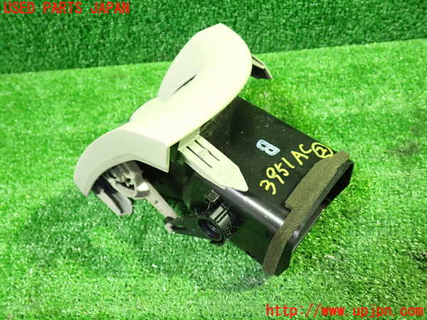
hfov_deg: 60.0
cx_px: 214
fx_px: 370
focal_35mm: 30
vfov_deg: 46.8
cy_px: 160
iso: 800
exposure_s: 1/25
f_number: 2.3
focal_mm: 5.4
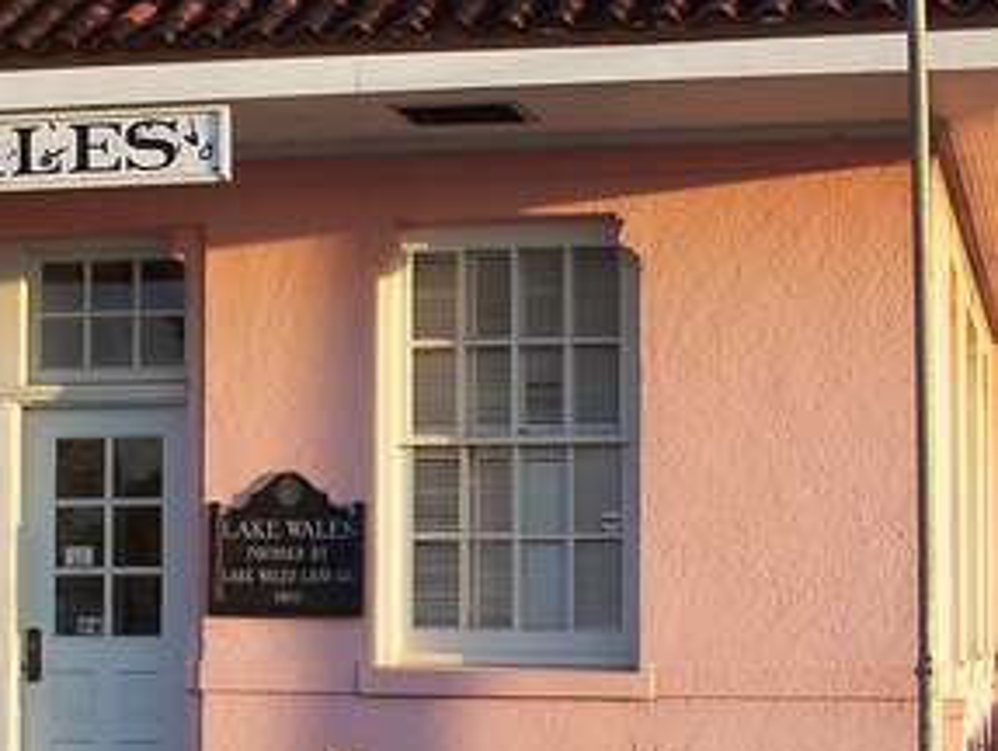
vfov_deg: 14.4
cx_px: 73
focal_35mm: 103
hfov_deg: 18.7
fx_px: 2973
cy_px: 480
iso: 64
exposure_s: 1/250
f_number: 2.8
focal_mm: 7.8
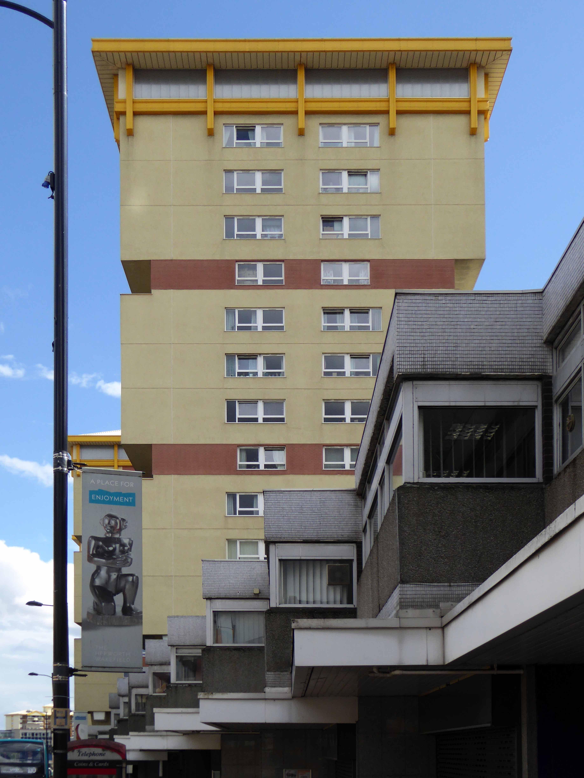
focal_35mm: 39
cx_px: 292
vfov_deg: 47.9
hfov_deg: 36.8
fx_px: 877
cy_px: 389
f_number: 3.7
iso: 100
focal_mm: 6.7
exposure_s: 1/640
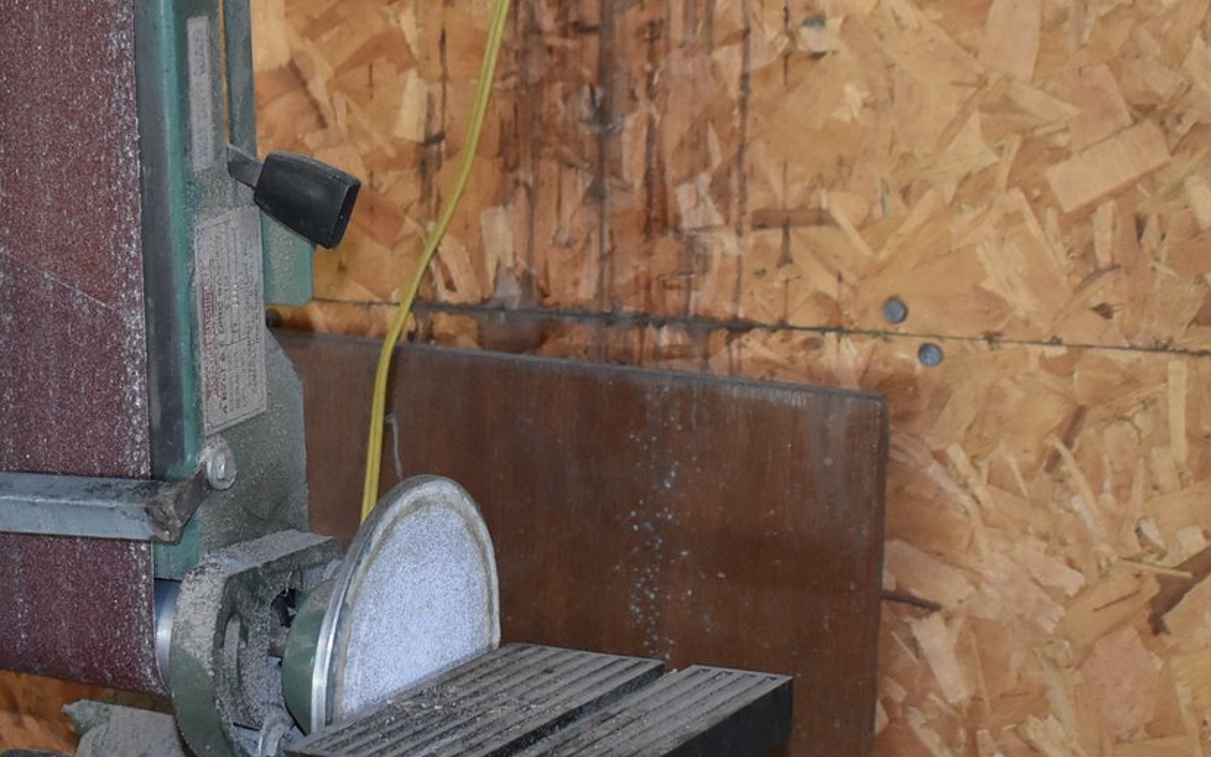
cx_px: 359
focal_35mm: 91
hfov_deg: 22.6
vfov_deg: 14.4
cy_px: 422
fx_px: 3005
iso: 1600
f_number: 4.2
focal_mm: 29
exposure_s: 1/80
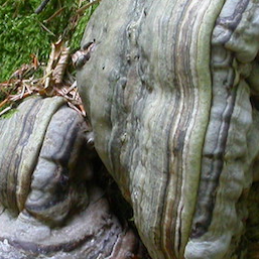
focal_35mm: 266
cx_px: 72
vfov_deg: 6.6
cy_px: 123
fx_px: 2252
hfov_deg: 6.6
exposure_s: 1/13.1
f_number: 3.6
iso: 200
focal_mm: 17.8
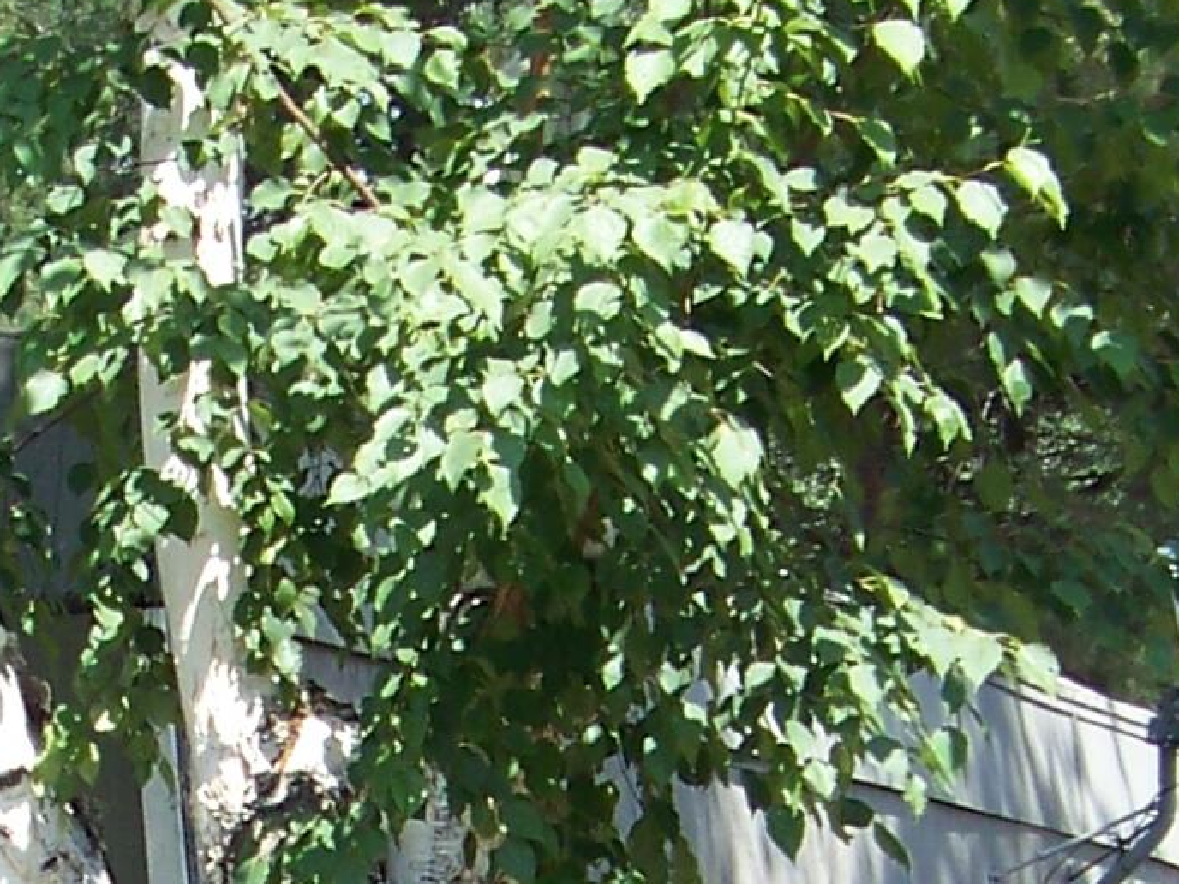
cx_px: 125
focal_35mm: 157
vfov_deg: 9.3
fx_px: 5347
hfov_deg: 12.5
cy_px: 1167
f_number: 2.8
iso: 64
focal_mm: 5.85
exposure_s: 1/320
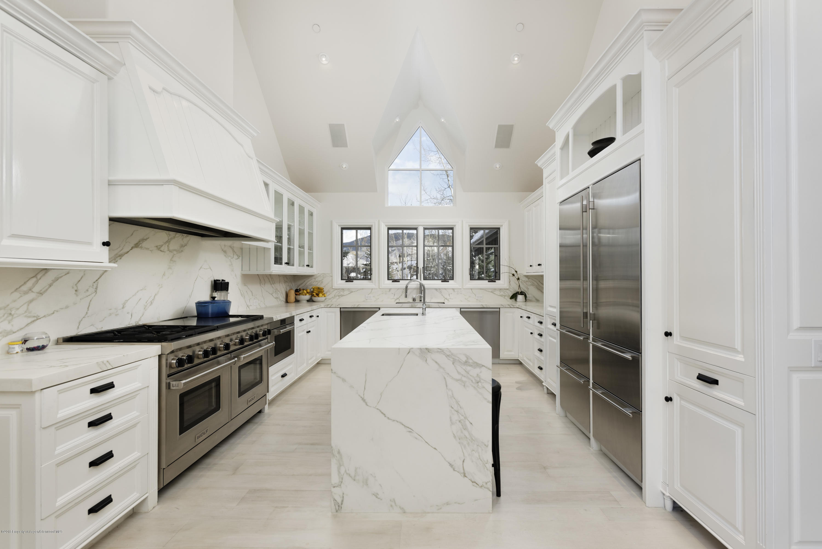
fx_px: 388
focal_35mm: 17
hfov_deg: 93.3
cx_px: 411
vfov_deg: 70.5
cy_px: 274
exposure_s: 1/13
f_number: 7.1
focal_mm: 17
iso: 250
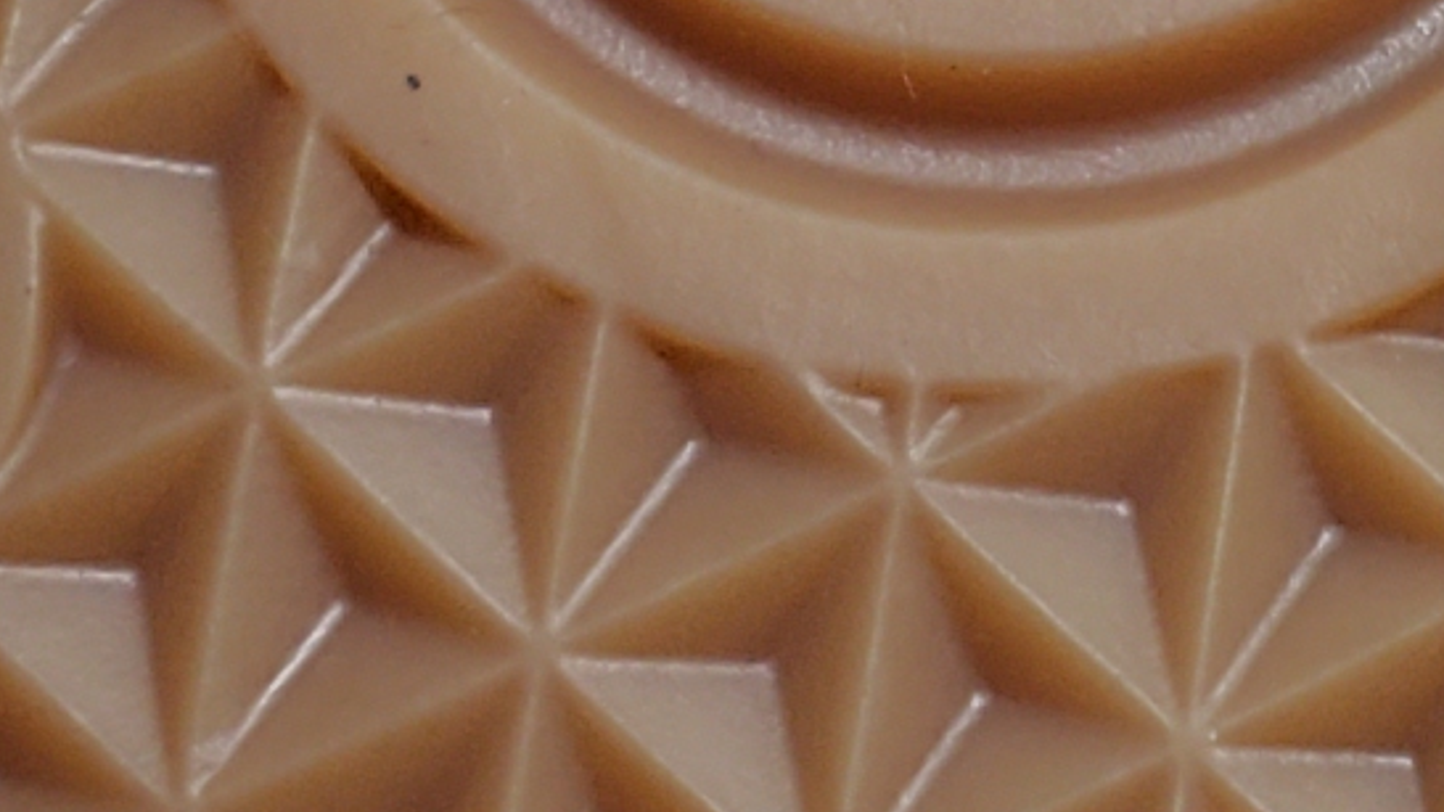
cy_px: -1420
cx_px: 2105
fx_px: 8002
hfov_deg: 10.0
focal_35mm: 209
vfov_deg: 5.5
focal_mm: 4.3
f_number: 1.5
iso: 50
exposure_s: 1/424
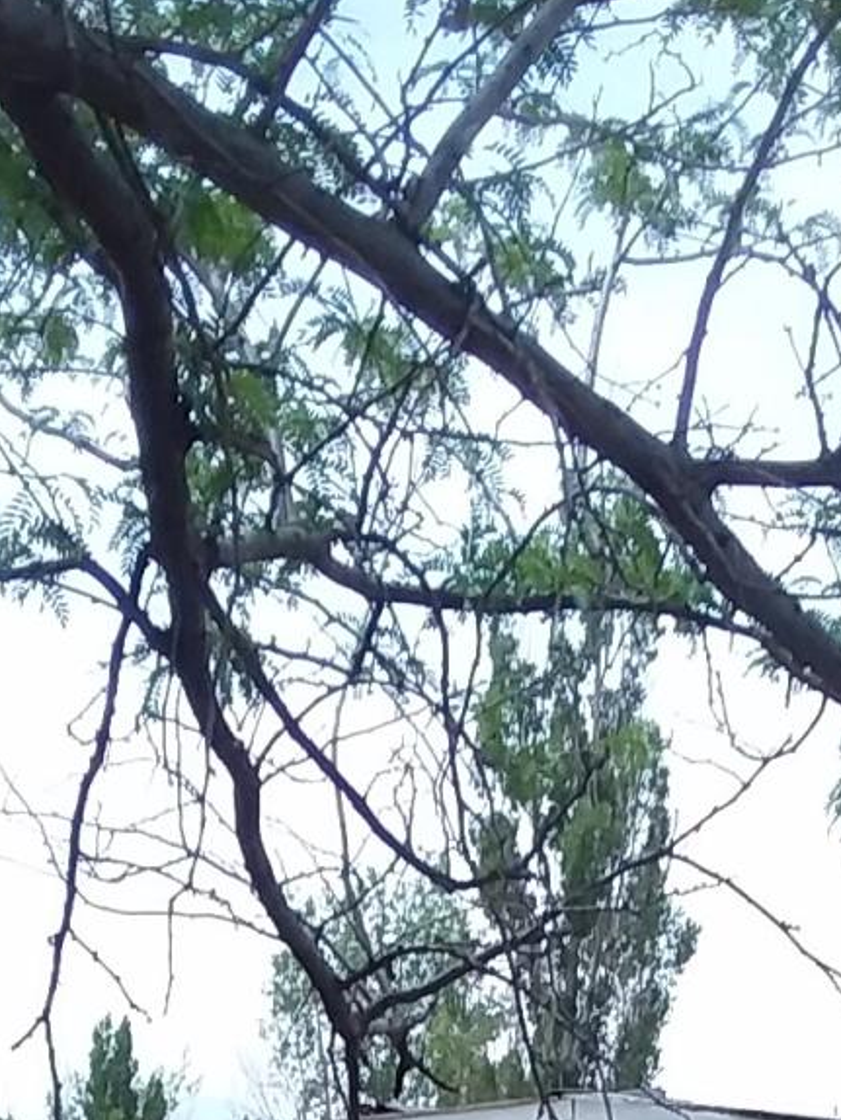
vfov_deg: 16.7
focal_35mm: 101
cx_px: 476
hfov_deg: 14.7
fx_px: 3269
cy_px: 1924
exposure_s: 1/767
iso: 40
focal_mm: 2.47
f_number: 1.9
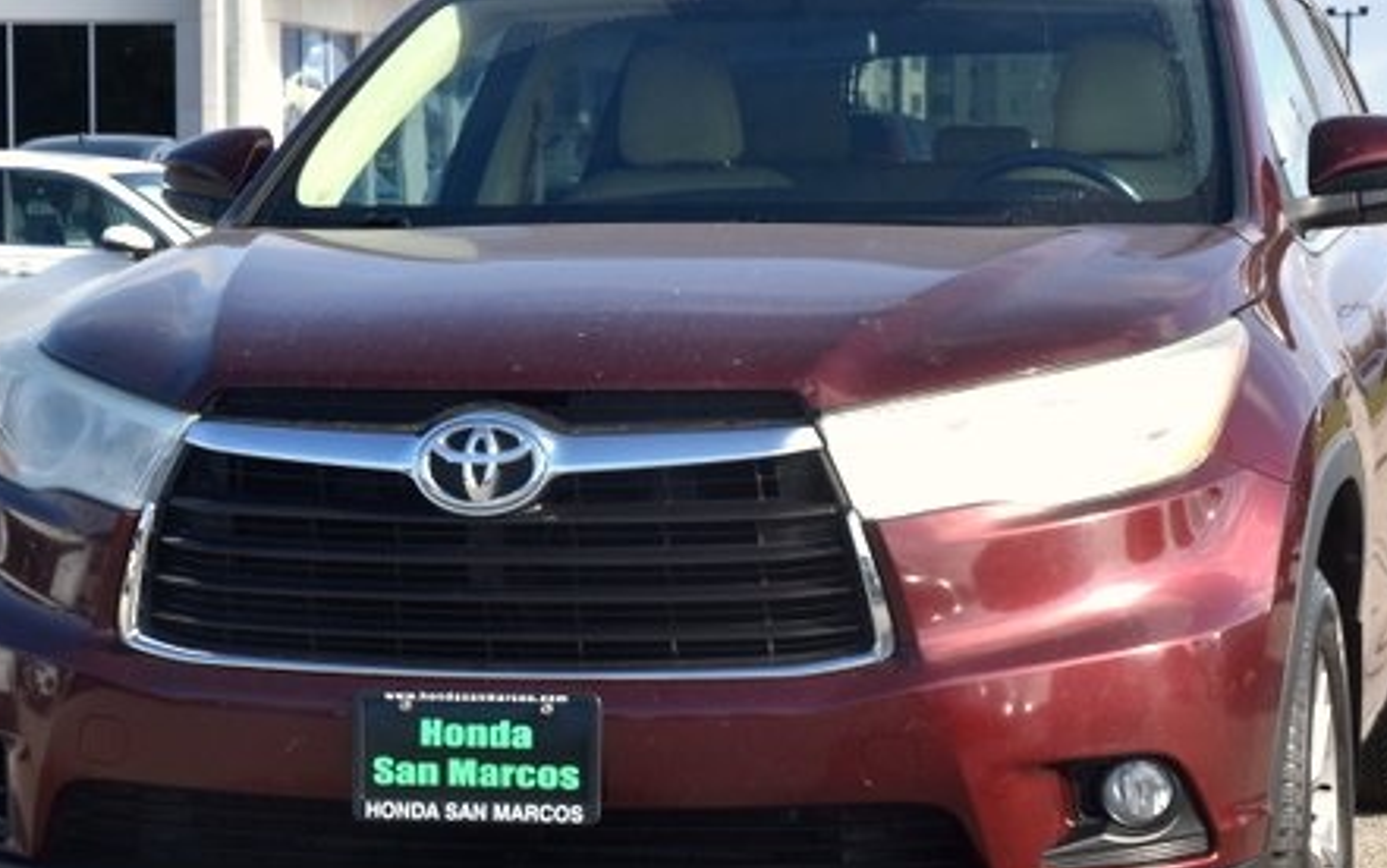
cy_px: 417
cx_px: 705
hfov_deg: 18.8
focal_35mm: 111
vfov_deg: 11.8
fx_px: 4197
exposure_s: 1/320
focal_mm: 50
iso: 200
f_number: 9
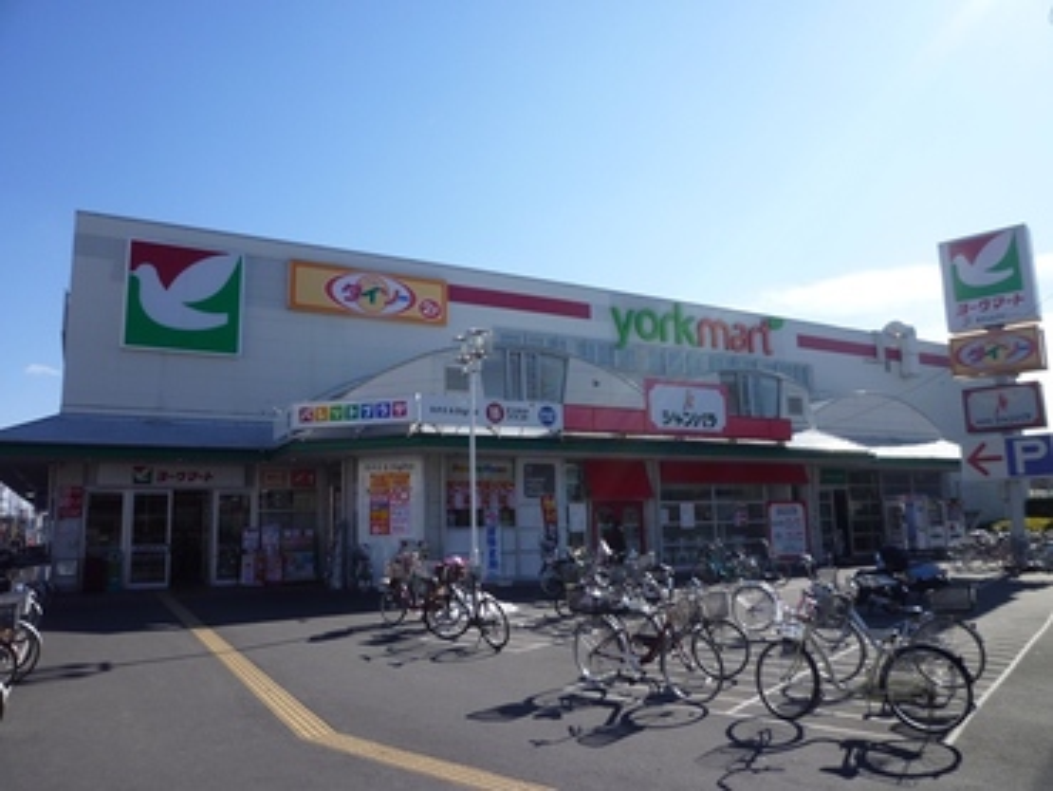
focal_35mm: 25
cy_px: 396
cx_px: 526
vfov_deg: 54.9
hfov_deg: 69.4
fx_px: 761
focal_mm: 4.5
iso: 80
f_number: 4.5
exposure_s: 1/400
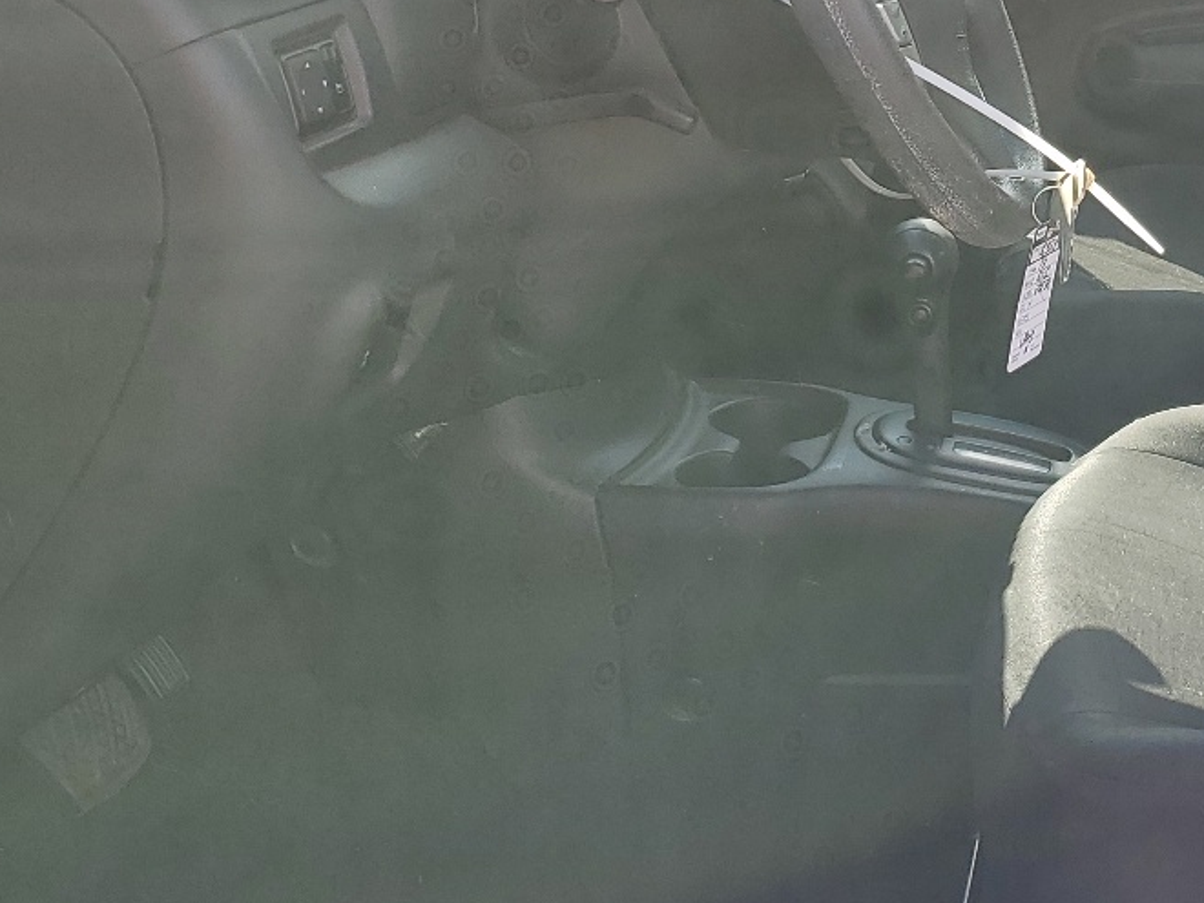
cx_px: 1053
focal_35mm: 63
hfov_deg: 29.6
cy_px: 190
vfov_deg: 23.0
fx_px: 2191
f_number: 1.5
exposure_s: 1/714
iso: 50
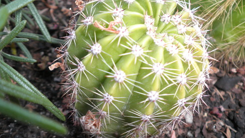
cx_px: 121
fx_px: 188
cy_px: 62
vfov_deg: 40.2
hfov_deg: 66.0
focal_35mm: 29
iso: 64
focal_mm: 4.7
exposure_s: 1/30
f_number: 2.6
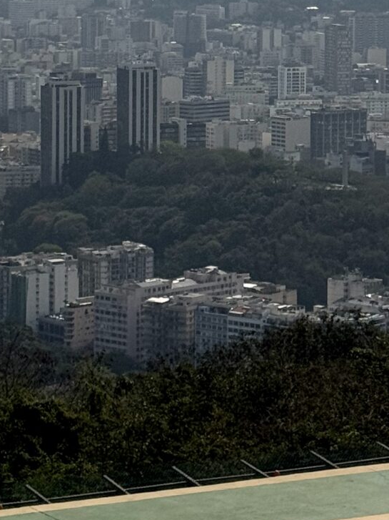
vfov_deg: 11.6
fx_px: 2533
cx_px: 212
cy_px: 37
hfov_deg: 8.8
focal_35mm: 169
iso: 50
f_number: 1.78
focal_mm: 6.76
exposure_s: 1/20000
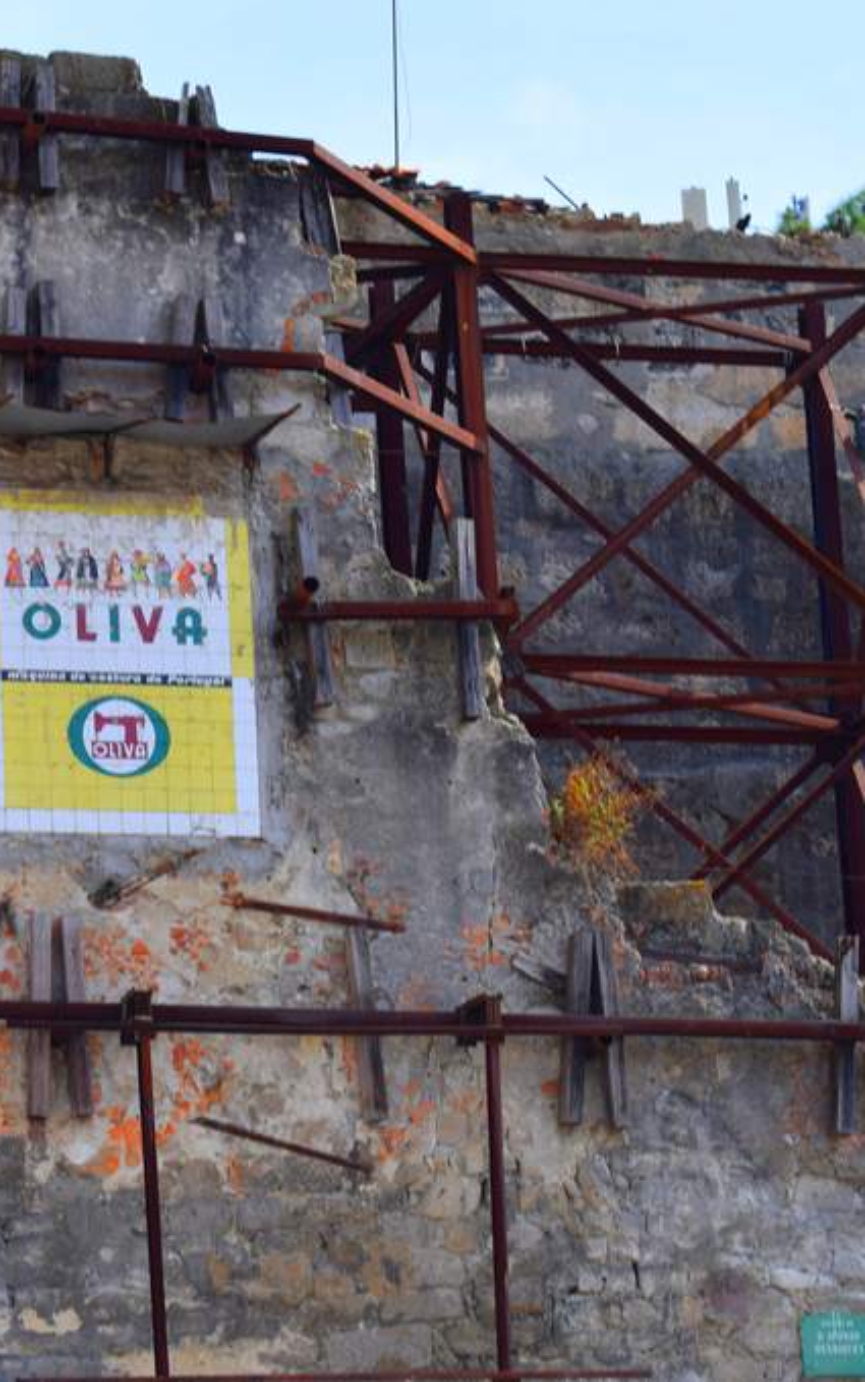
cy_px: 689
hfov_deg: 10.3
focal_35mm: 127
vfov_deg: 16.5
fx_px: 4776
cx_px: 281
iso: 200
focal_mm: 55
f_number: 9
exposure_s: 1/320
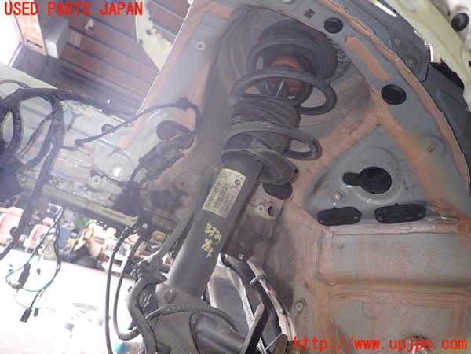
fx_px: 340
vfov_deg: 54.9
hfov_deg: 69.4
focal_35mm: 25
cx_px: 236
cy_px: 177
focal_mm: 4.5
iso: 200
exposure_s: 1/30
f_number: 2
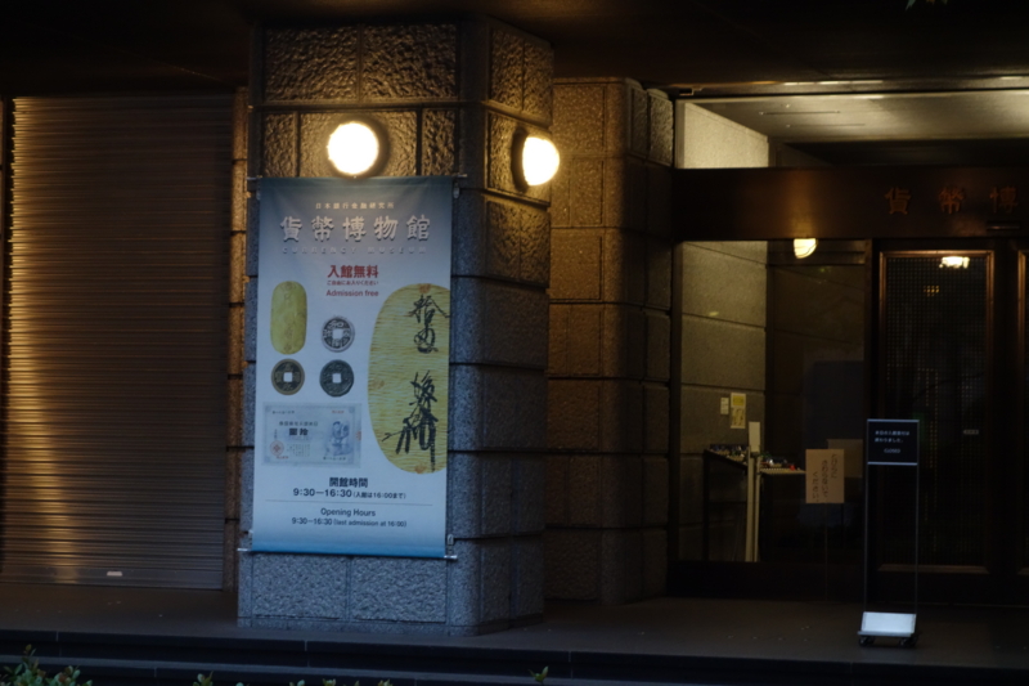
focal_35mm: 100
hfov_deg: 20.4
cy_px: 343
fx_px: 2858
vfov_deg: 13.7
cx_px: 514
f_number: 4.9
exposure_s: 1/10
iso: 800
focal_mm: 37.1
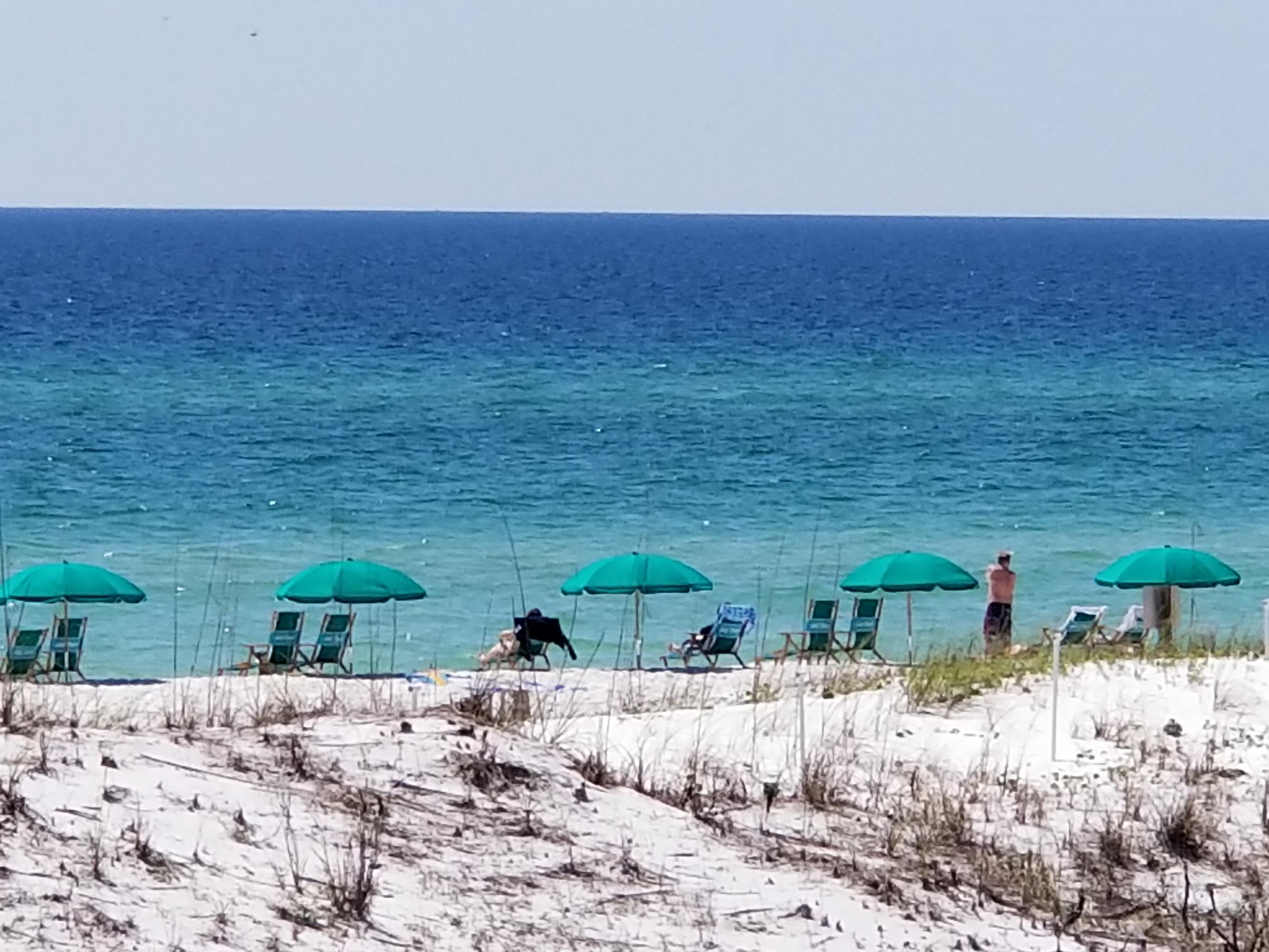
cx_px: 634
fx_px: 1906
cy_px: 476
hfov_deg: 36.8
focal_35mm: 52
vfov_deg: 28.0
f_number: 2.4
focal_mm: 6
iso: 25
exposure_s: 1/1458
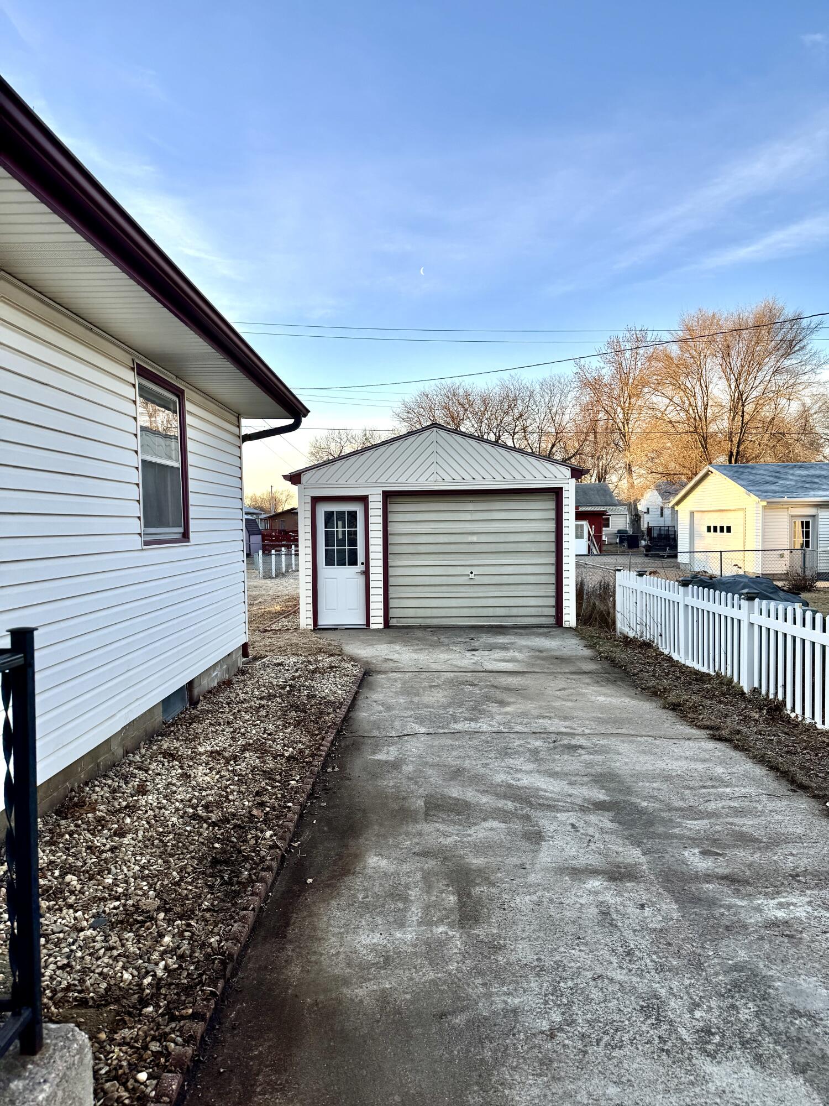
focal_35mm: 24
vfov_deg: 71.6
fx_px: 766
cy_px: 553
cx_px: 414
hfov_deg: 56.8
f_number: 1.78
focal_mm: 6.76
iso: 80
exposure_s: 1/639
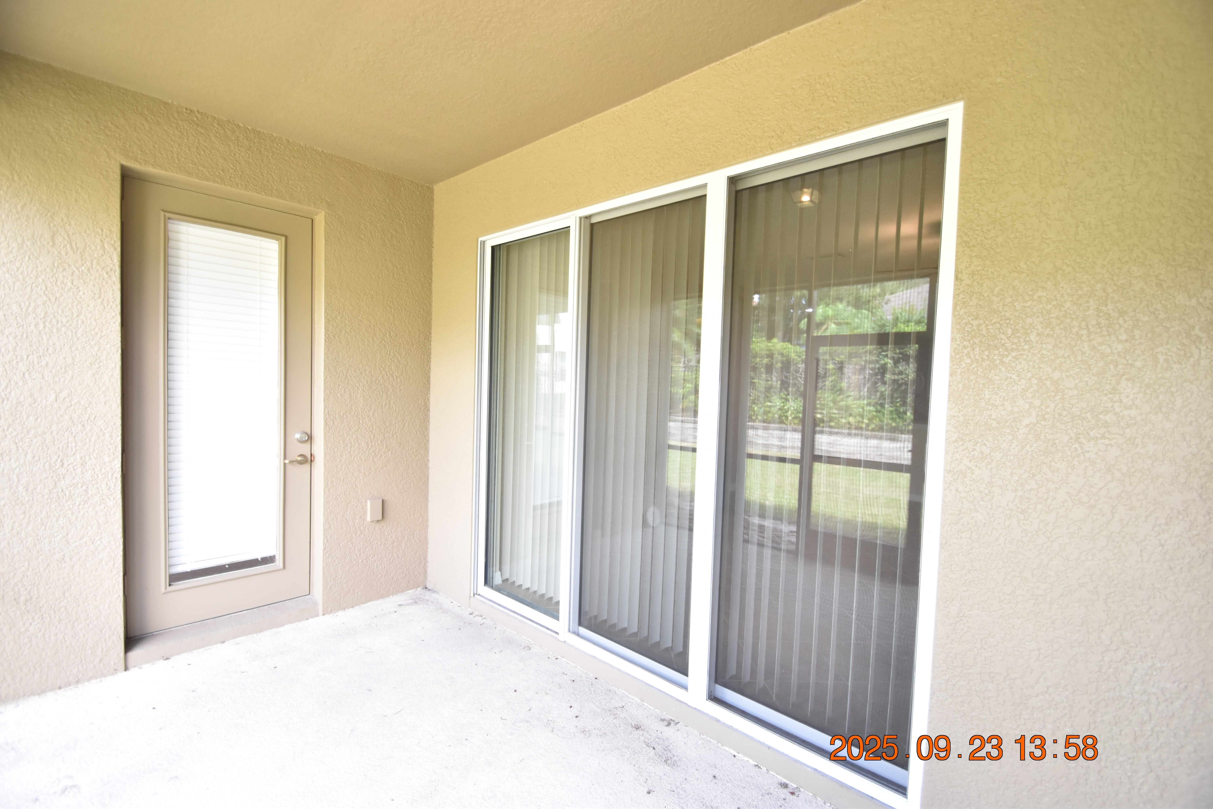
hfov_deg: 100.4
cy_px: 404
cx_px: 606
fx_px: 505
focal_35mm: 15
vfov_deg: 77.3
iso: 800
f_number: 3.5
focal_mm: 10
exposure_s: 1/60
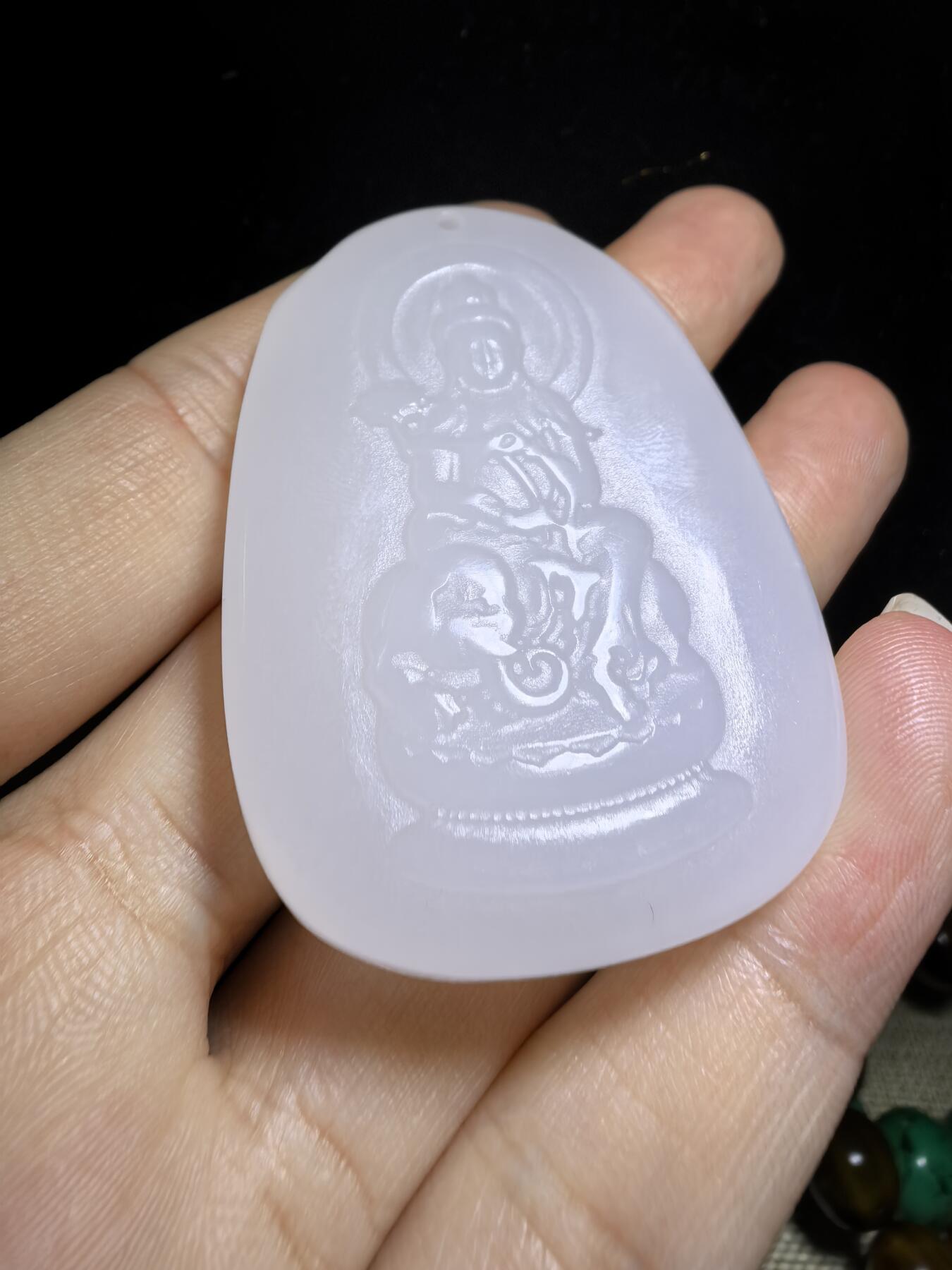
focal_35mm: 27
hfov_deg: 51.4
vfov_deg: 65.3
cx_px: 476
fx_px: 990
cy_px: 635
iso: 50
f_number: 2.2
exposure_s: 1/303
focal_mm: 1.95
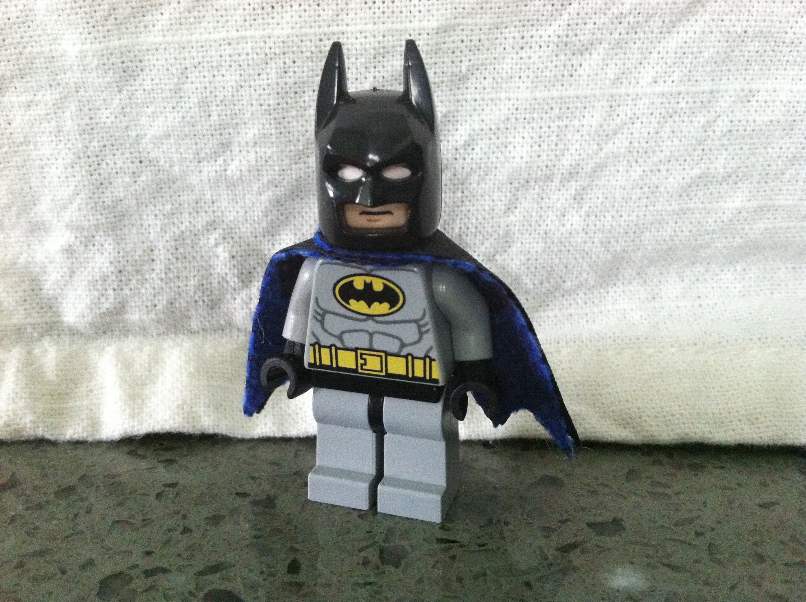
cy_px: 301
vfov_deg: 40.6
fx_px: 814
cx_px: 403
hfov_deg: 52.7
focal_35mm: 35
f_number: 2.8
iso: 400
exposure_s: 1/15
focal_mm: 3.85
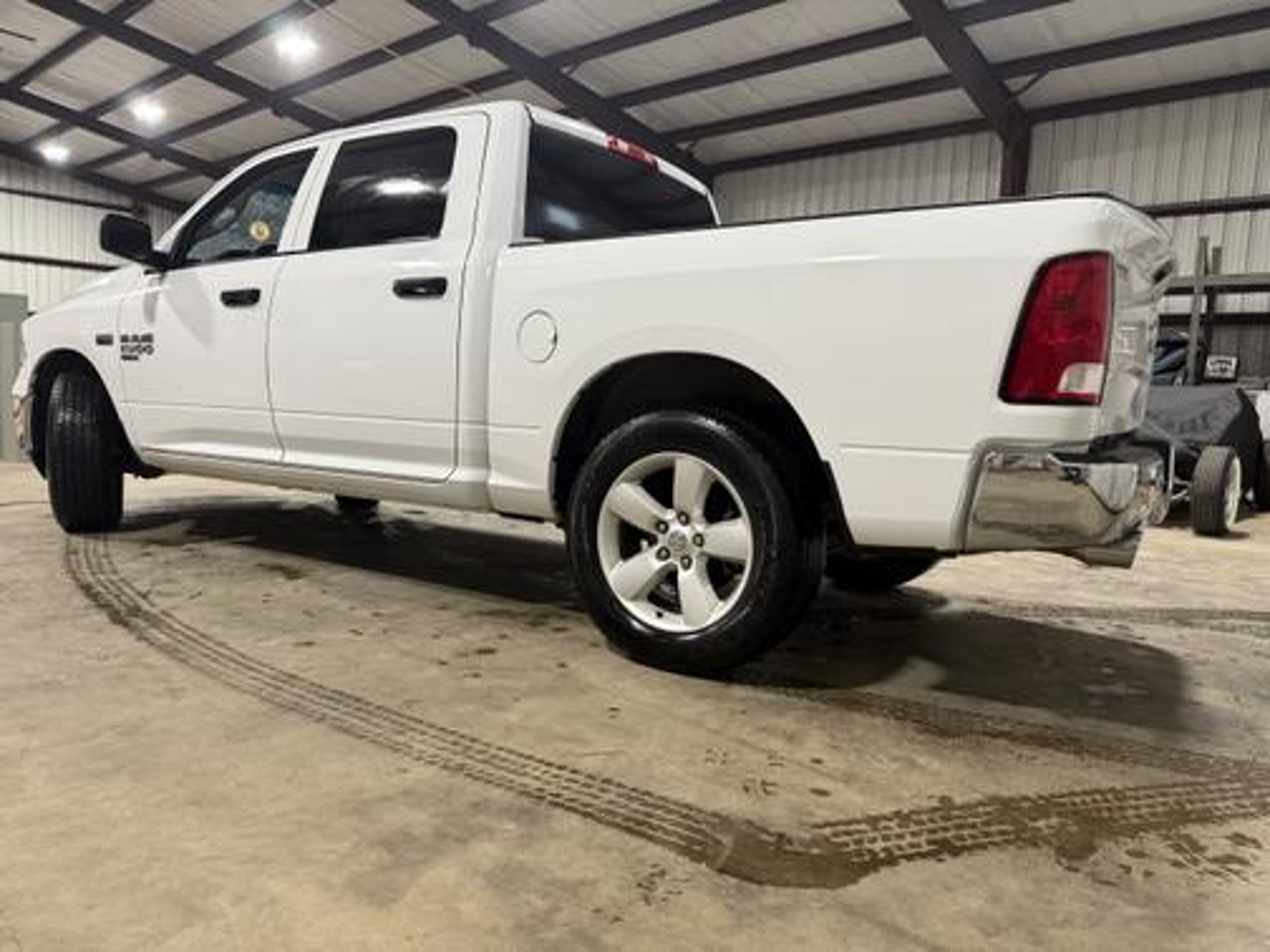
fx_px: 881
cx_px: 635
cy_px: 476
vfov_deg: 56.8
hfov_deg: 71.6
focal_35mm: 24
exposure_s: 1/60
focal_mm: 6.76
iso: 200
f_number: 1.78
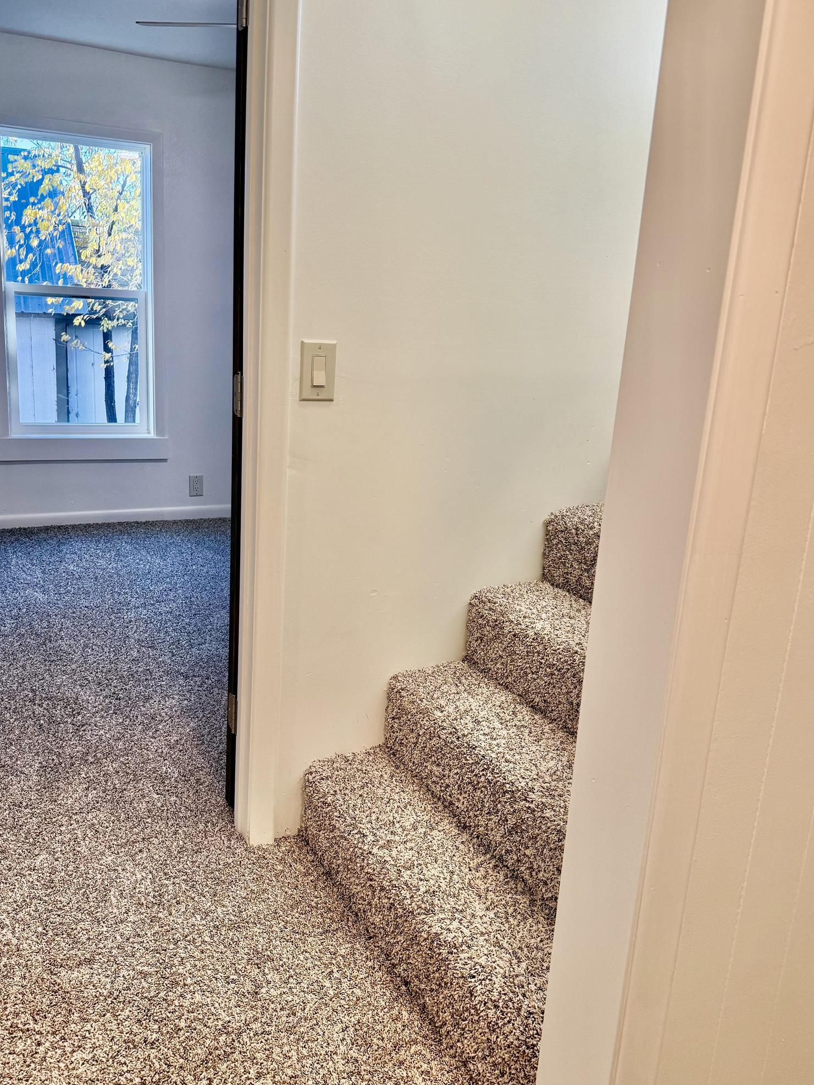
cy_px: 533
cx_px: 361
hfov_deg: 49.6
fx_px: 878
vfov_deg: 63.4
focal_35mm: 28
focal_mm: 6.76
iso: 100
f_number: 1.78
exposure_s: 1/127
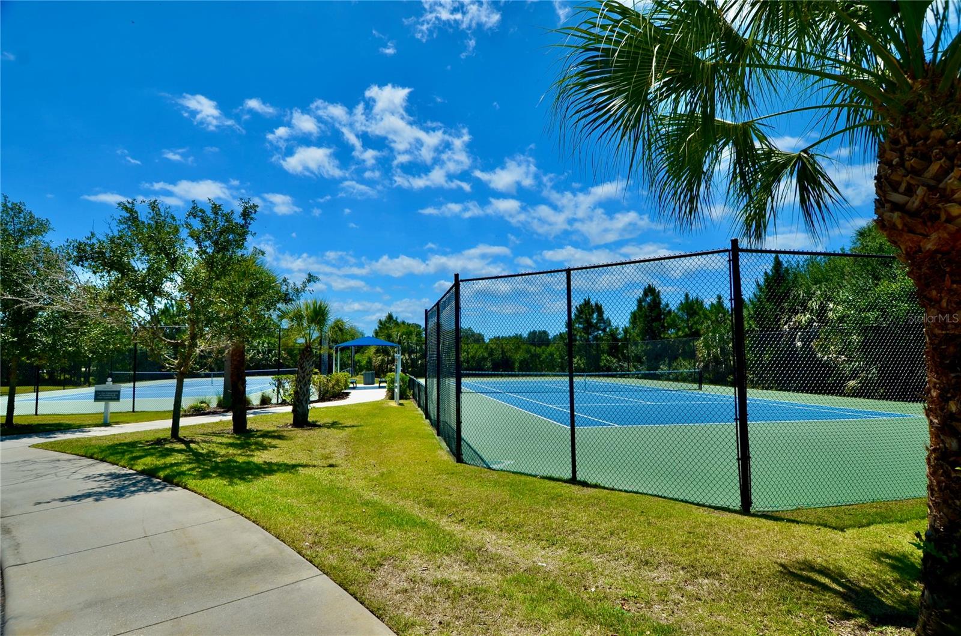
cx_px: 480
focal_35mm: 36
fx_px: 959
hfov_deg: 53.2
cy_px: 318
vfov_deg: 36.7
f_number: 8
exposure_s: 1/250
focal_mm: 24
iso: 100
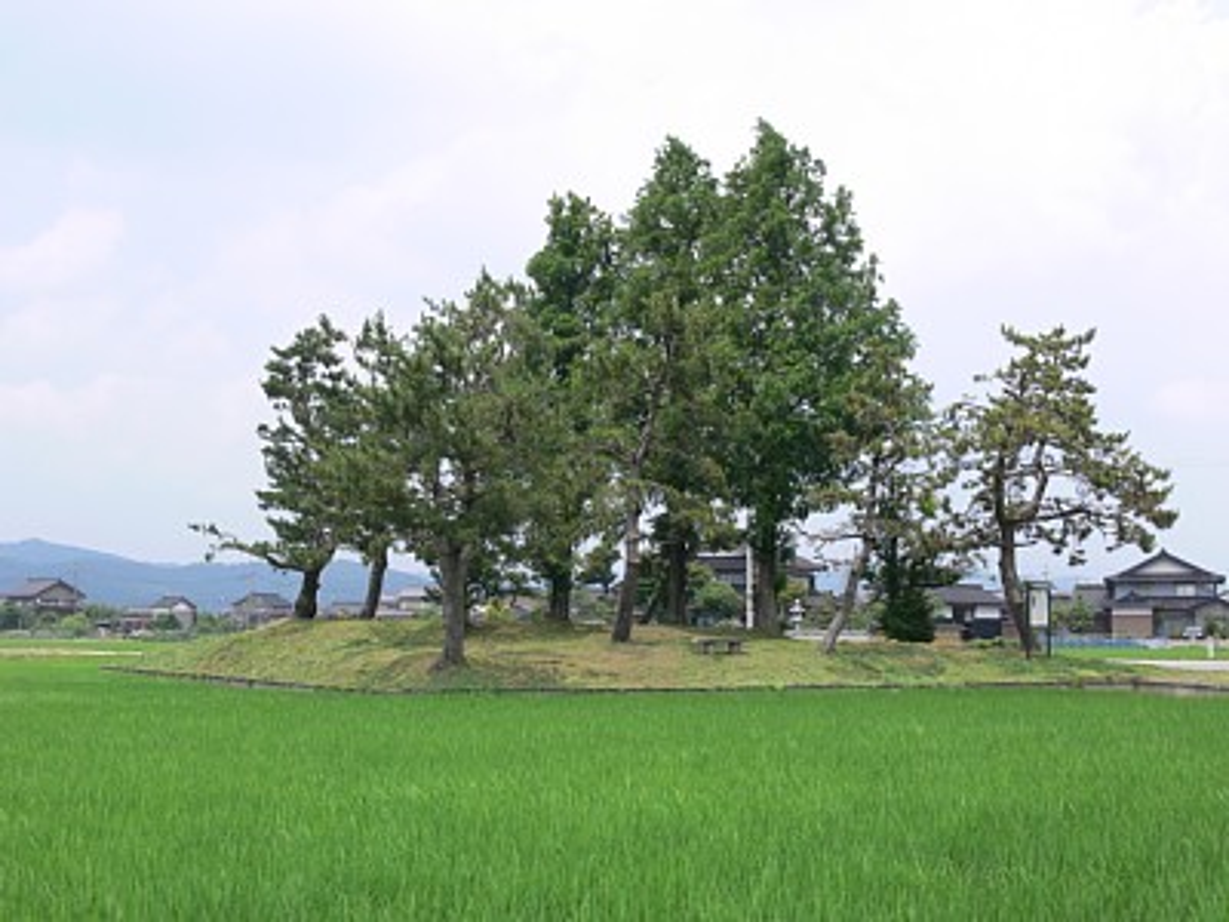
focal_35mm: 44
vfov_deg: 32.9
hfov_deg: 42.9
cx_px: 614
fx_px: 1562
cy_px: 461
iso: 80
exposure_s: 1/250
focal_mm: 9.3
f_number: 5.6
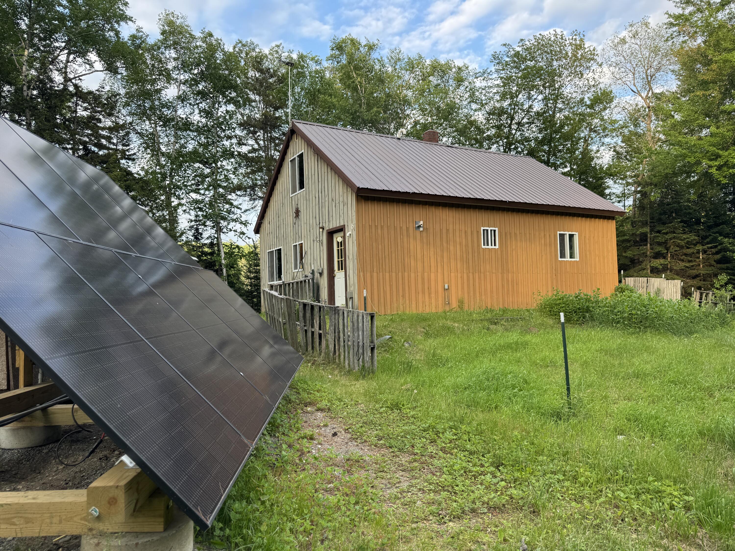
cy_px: 276
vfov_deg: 56.8
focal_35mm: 24
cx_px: 368
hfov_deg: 71.6
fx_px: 510
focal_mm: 6.76
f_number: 1.78
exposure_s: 1/325
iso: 80
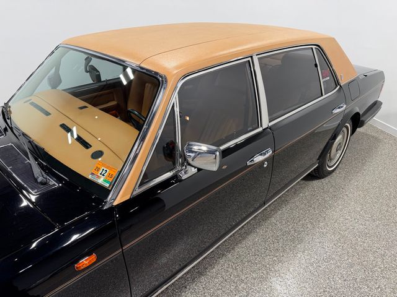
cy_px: 148
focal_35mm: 24
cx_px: 198
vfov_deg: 56.8
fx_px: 275
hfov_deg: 71.6
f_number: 1.78
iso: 64
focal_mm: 6.76
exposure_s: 1/120
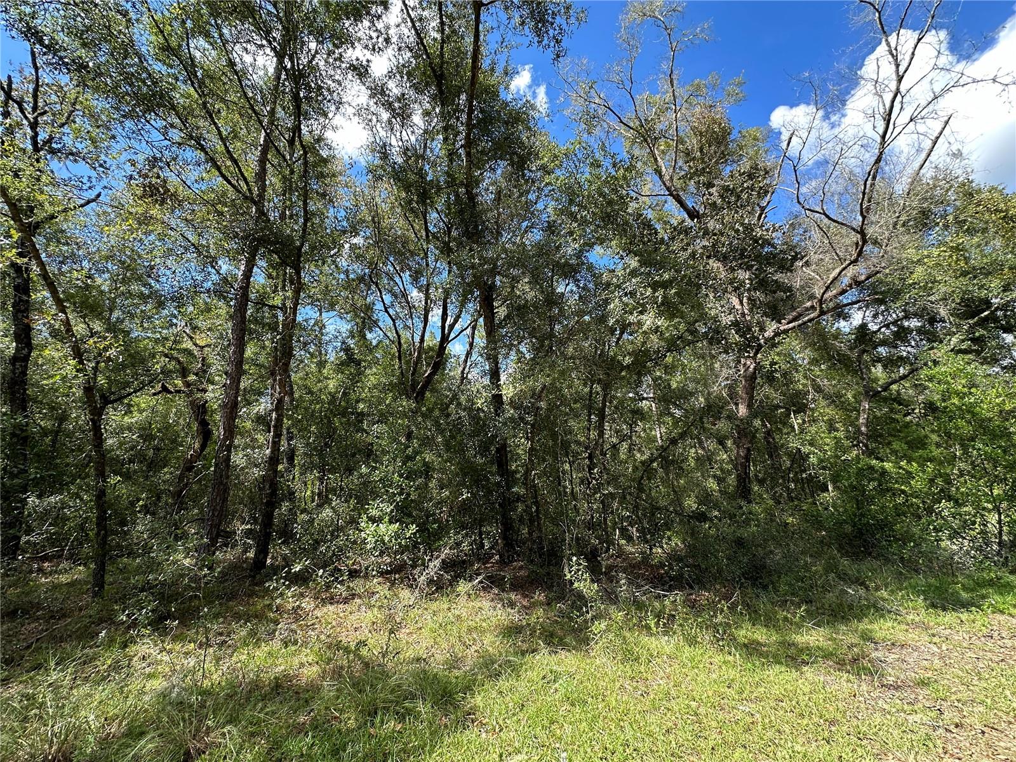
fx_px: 411
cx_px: 508
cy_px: 381
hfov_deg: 102.1
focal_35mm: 14
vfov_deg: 85.7
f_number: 2.2
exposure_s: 1/280
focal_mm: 2.22
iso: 40
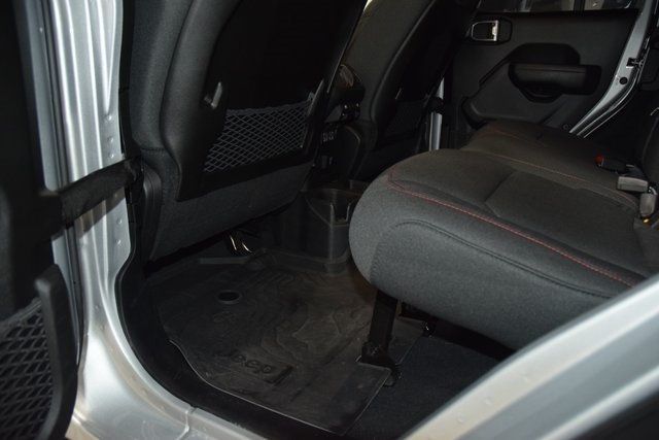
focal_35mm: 27
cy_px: 220
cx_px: 330
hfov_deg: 67.4
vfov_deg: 48.0
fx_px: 494
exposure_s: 1/40
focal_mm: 18
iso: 1400
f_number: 3.5
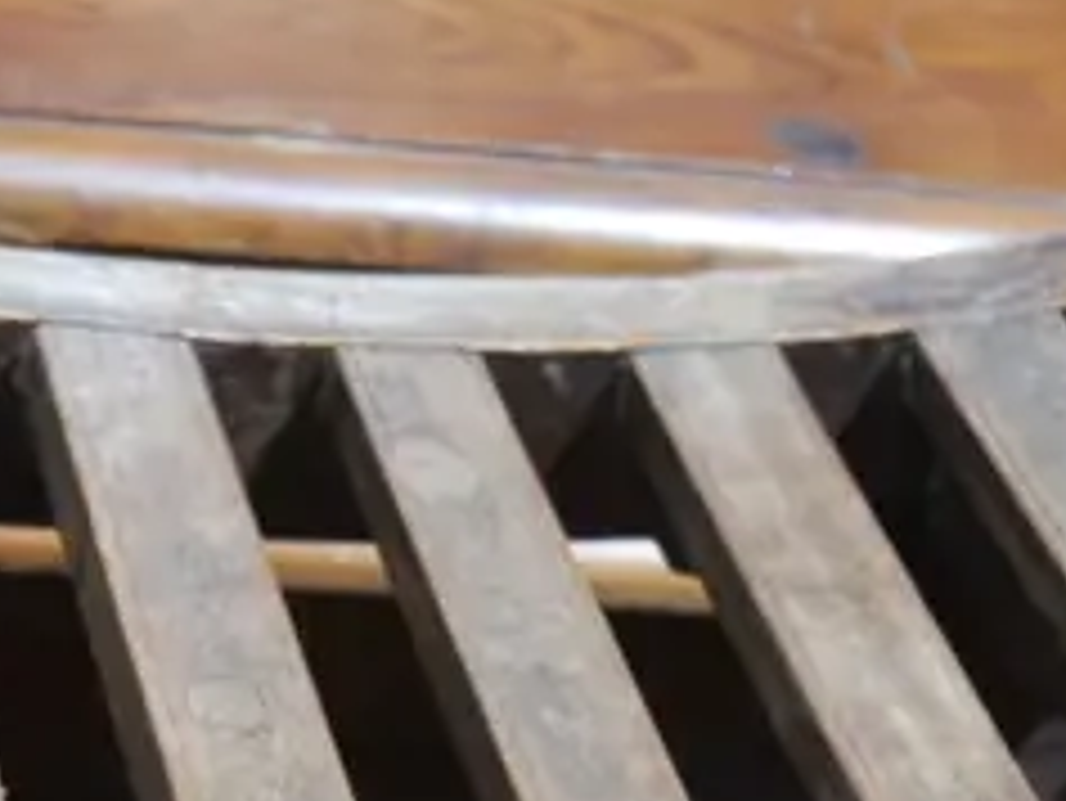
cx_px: 450
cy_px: 1447
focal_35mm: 121
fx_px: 3728
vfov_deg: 11.4
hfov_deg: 16.3
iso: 800
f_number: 3.5
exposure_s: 1/60
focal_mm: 14
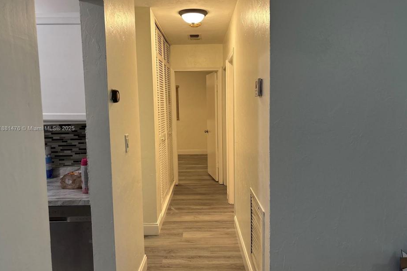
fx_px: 317
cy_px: 129
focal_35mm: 28
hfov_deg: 65.5
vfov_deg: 46.4
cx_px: 201
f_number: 1.6
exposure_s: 1/60
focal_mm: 5.96
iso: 100
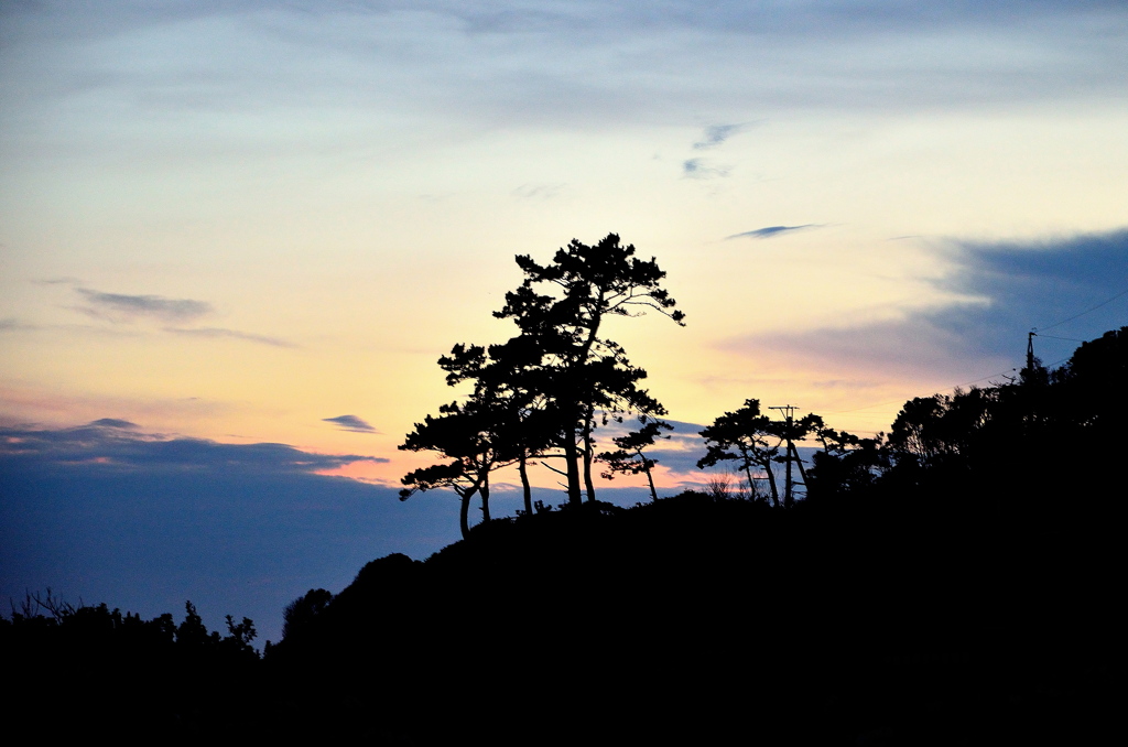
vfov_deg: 8.7
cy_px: 374
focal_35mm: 158
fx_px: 4924
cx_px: 564
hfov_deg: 13.1
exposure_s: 1/30
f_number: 5.6
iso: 1600
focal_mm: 105
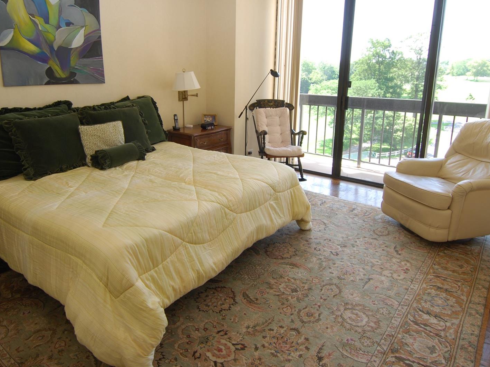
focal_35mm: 25
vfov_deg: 54.5
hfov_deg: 69.2
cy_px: 147
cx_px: 221
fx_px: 354
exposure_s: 1/100
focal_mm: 12
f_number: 5
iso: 200
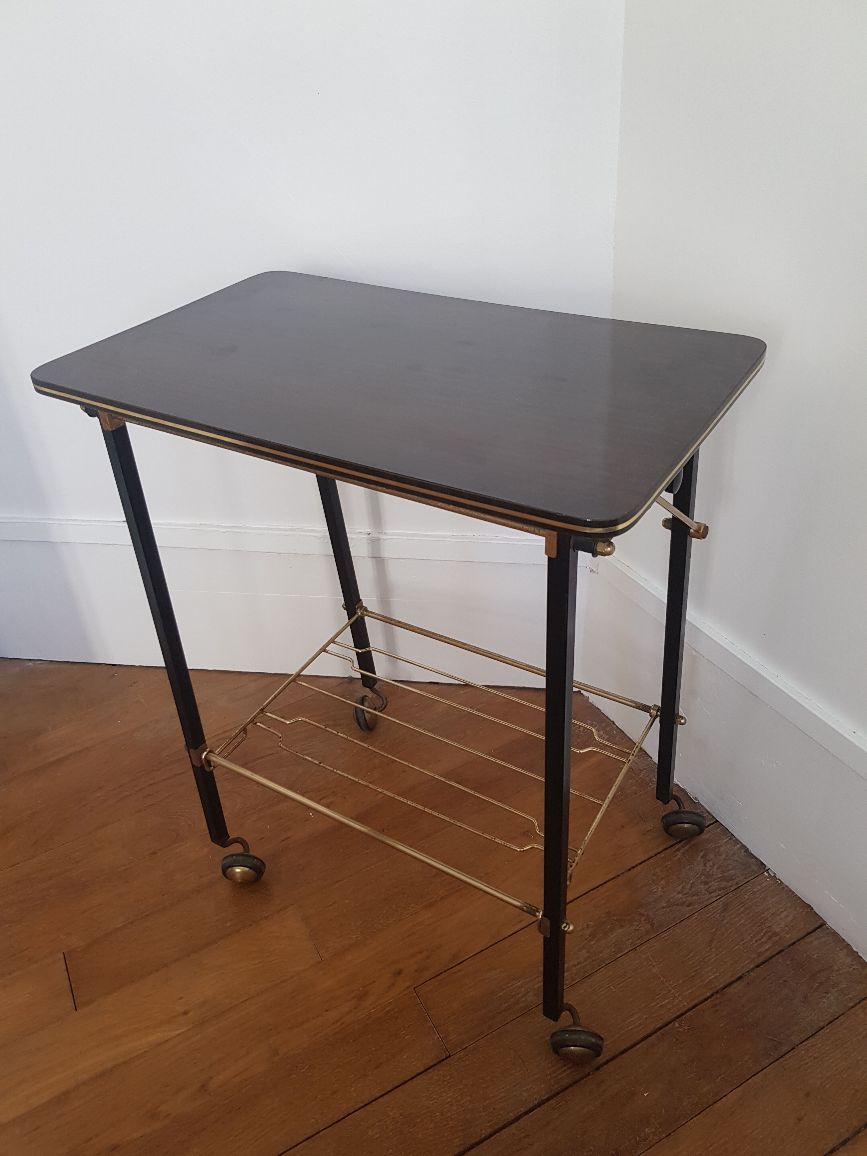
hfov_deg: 53.1
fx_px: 868
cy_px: 578
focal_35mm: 26
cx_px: 434
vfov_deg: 67.3
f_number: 1.7
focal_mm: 4.2
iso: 100
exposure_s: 1/60
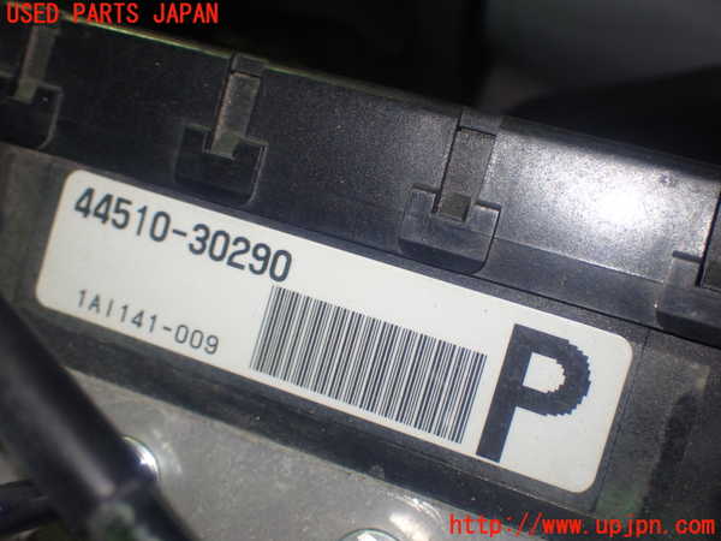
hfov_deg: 38.2
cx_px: 360
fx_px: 1041
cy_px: 270
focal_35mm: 50
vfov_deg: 29.1
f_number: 3.2
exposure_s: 1/50
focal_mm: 9.01
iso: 250
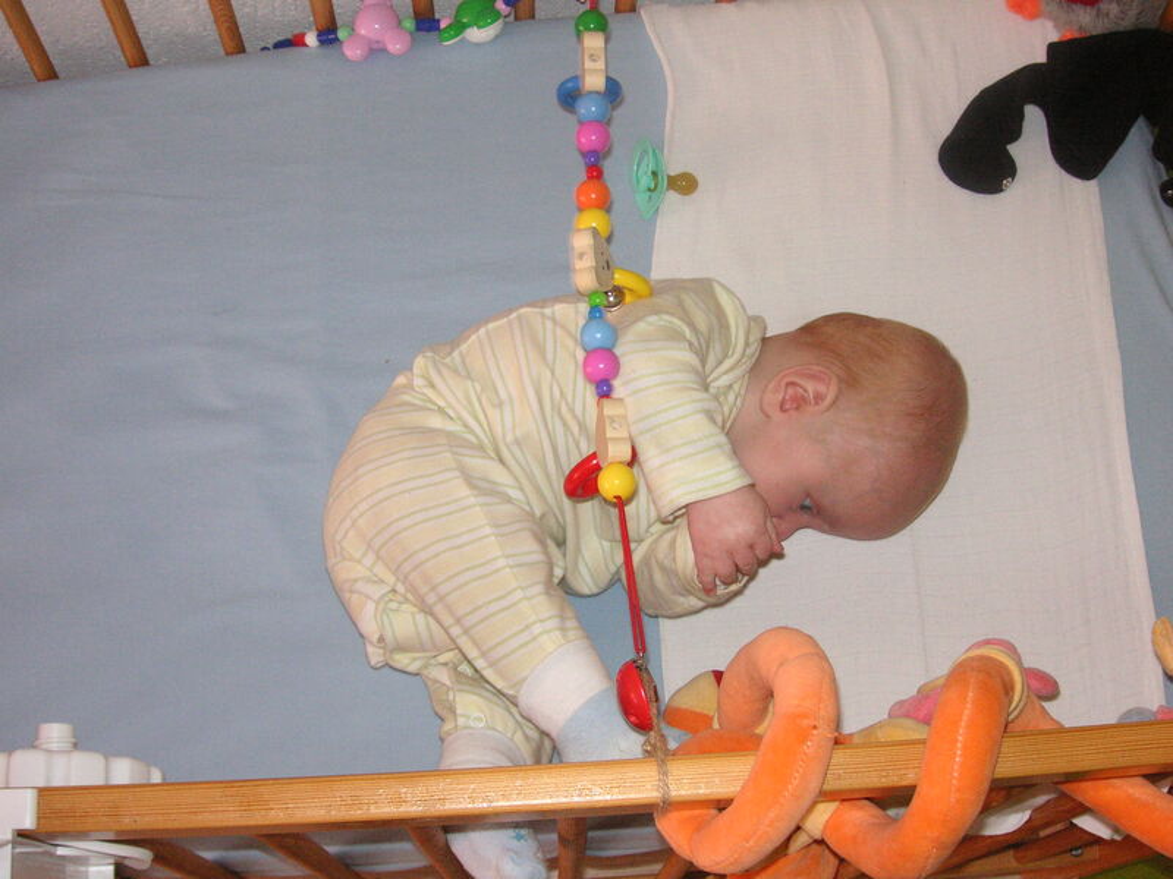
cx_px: 586
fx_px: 1491
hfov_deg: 42.9
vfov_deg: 32.9
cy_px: 440
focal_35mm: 44
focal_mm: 7.3
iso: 160
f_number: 3.1
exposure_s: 1/45
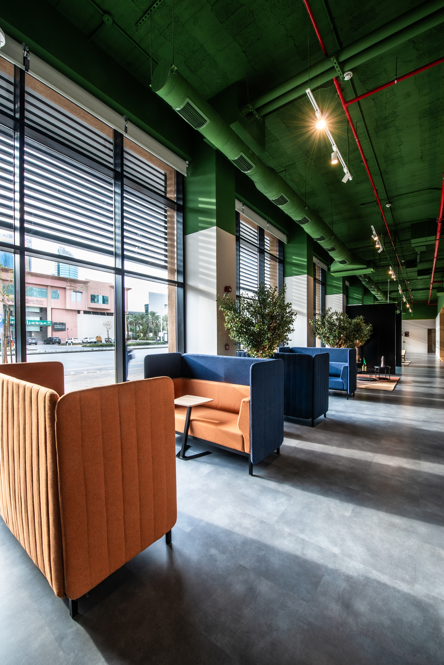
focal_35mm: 14
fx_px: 259
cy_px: 332
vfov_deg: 104.2
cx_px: 222
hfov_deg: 81.2
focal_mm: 14
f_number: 10
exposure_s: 1/6
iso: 100
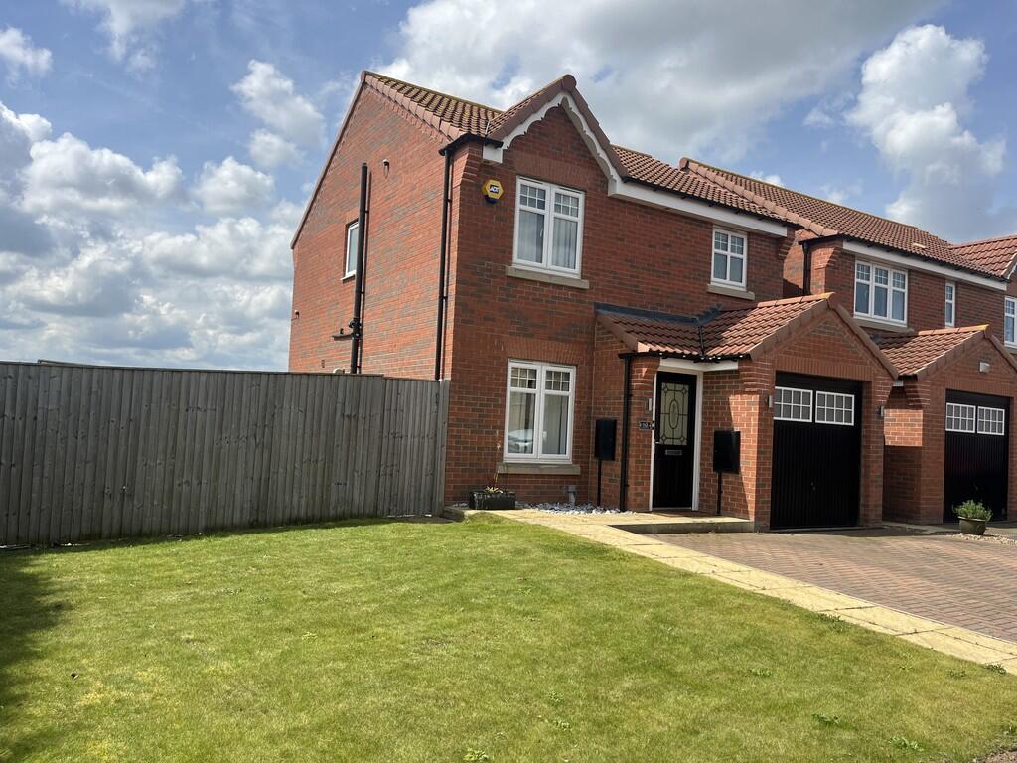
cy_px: 382
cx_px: 508
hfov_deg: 67.3
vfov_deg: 53.1
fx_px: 764
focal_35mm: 26
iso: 50
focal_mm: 5.1
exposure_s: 1/3876
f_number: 1.6
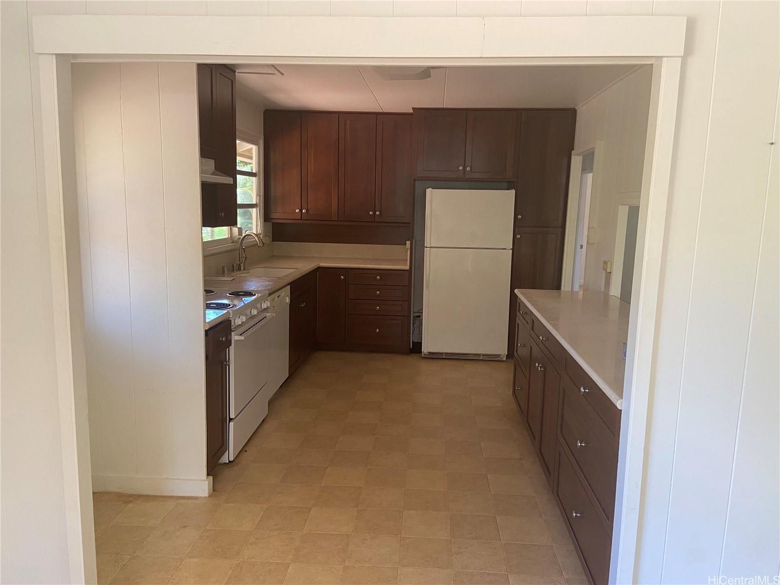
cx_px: 390
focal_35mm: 26
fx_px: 586
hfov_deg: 67.3
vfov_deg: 53.1
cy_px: 292
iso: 125
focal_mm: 4.25
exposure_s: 1/67
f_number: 1.8
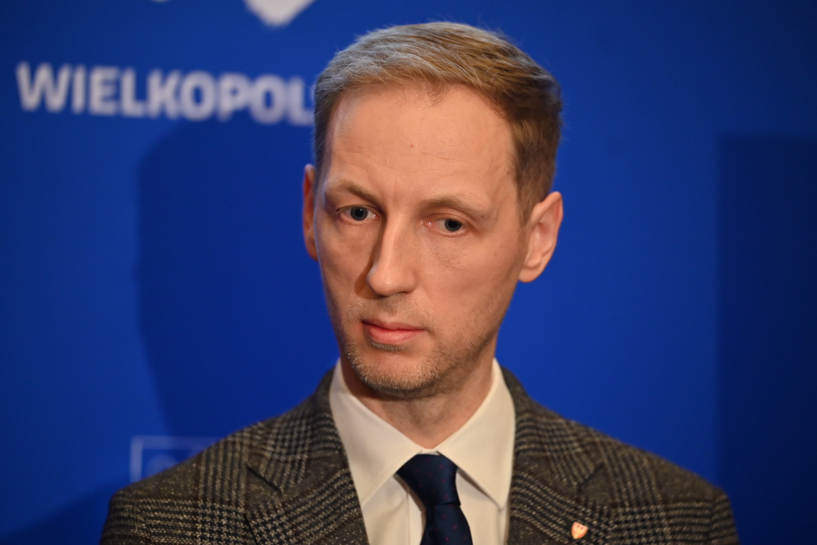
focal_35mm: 155
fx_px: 3517
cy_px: 272
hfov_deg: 13.2
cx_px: 408
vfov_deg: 8.9
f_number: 2.8
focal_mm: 155
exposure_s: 1/200
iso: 1600
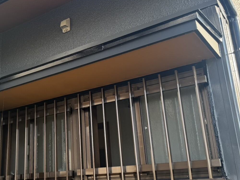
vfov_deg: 30.3
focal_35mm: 48
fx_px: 333
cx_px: 48
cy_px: 89
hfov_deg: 38.2
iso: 80
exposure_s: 1/364
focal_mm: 6.76
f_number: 1.78
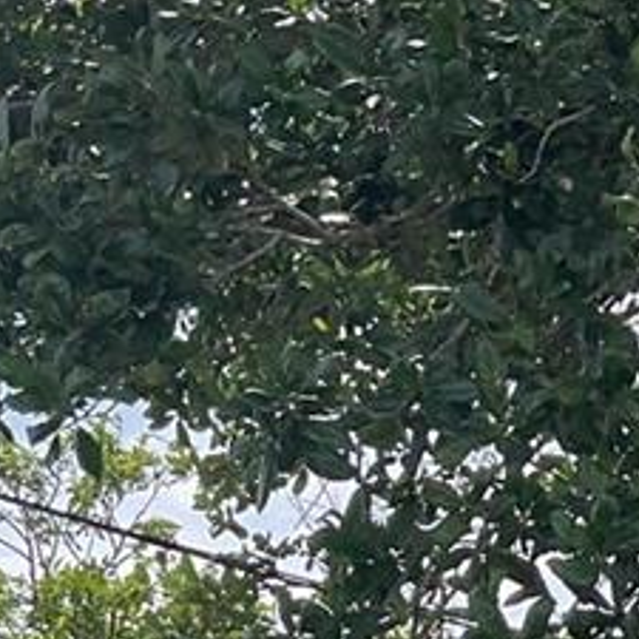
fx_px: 2861
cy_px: 1272
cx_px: 747
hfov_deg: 12.5
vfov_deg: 11.5
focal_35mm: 137
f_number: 1.8
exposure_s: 1/792
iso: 16
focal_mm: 3
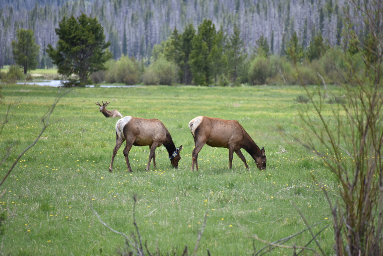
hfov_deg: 6.8
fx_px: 3202
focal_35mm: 301
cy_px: 128
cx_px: 191
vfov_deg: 4.6
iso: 400
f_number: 5.6
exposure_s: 1/640
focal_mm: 300
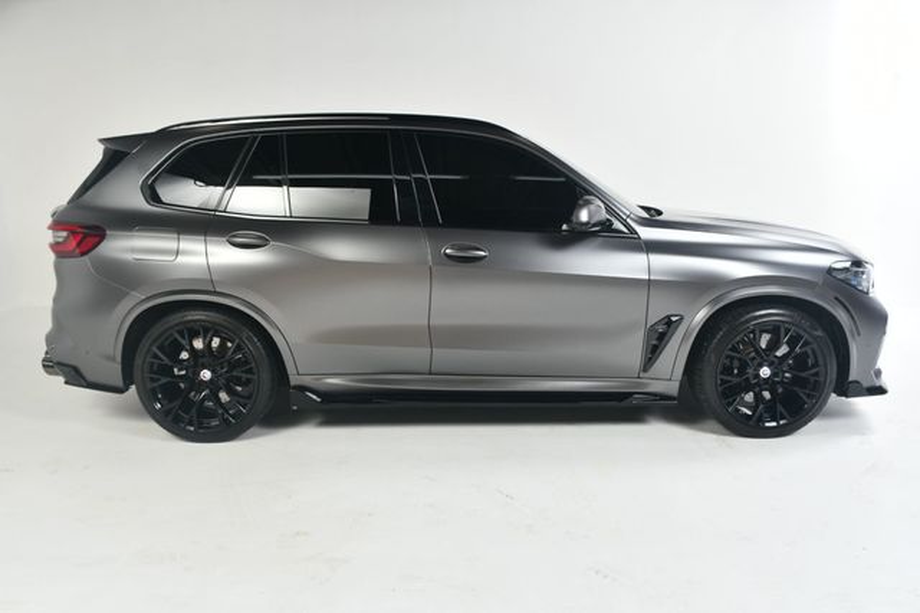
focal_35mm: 27
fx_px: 690
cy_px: 306
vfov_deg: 47.9
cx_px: 460
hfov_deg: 67.4
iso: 100
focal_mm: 18
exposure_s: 1/160
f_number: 9
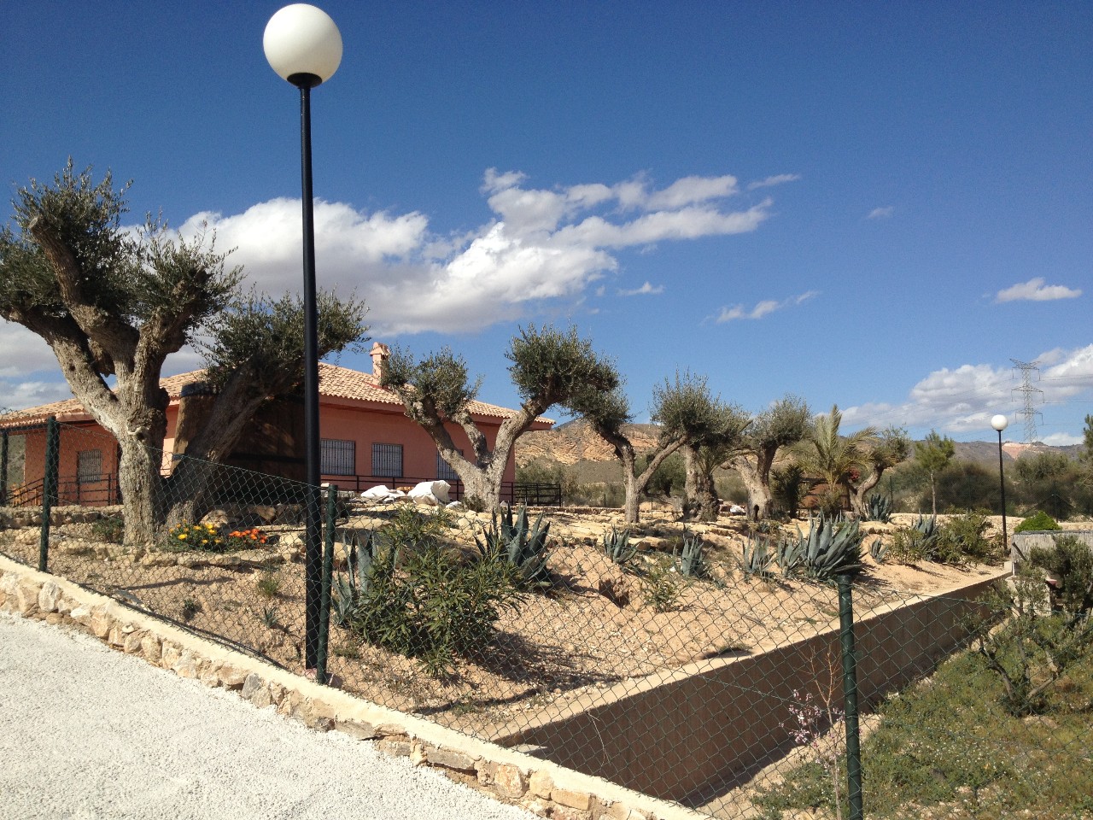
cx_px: 546
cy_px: 410
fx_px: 1105
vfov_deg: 40.7
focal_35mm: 35
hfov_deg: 52.6
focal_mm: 4.28
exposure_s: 1/2907
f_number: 2.4
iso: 50
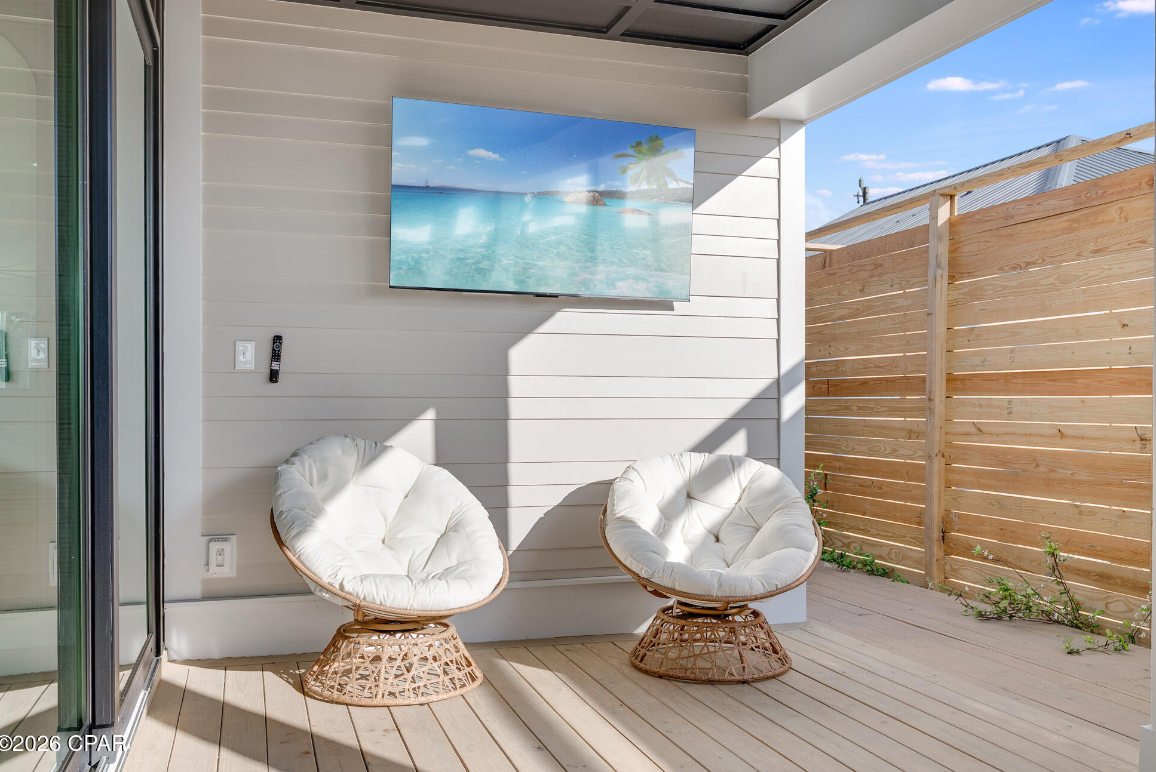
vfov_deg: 42.4
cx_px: 590
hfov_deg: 60.2
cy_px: 381
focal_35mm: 31
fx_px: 996
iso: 320
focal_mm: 30
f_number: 5.6
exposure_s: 1/5000
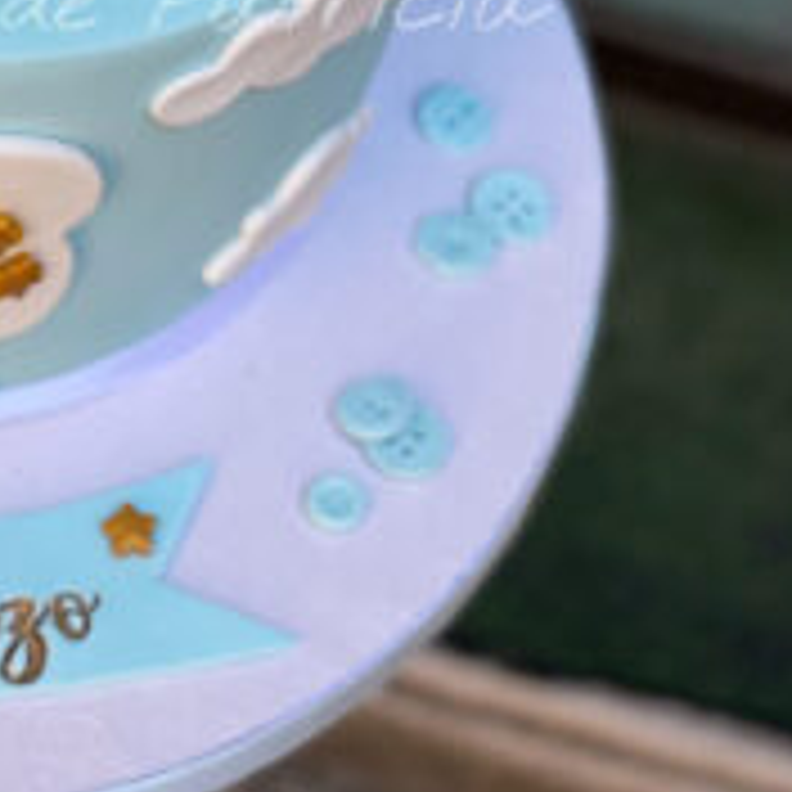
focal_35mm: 132
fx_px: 3417
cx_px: -25
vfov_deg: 12.8
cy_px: -268
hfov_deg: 13.0
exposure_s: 1/372
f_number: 2
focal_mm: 6
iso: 20
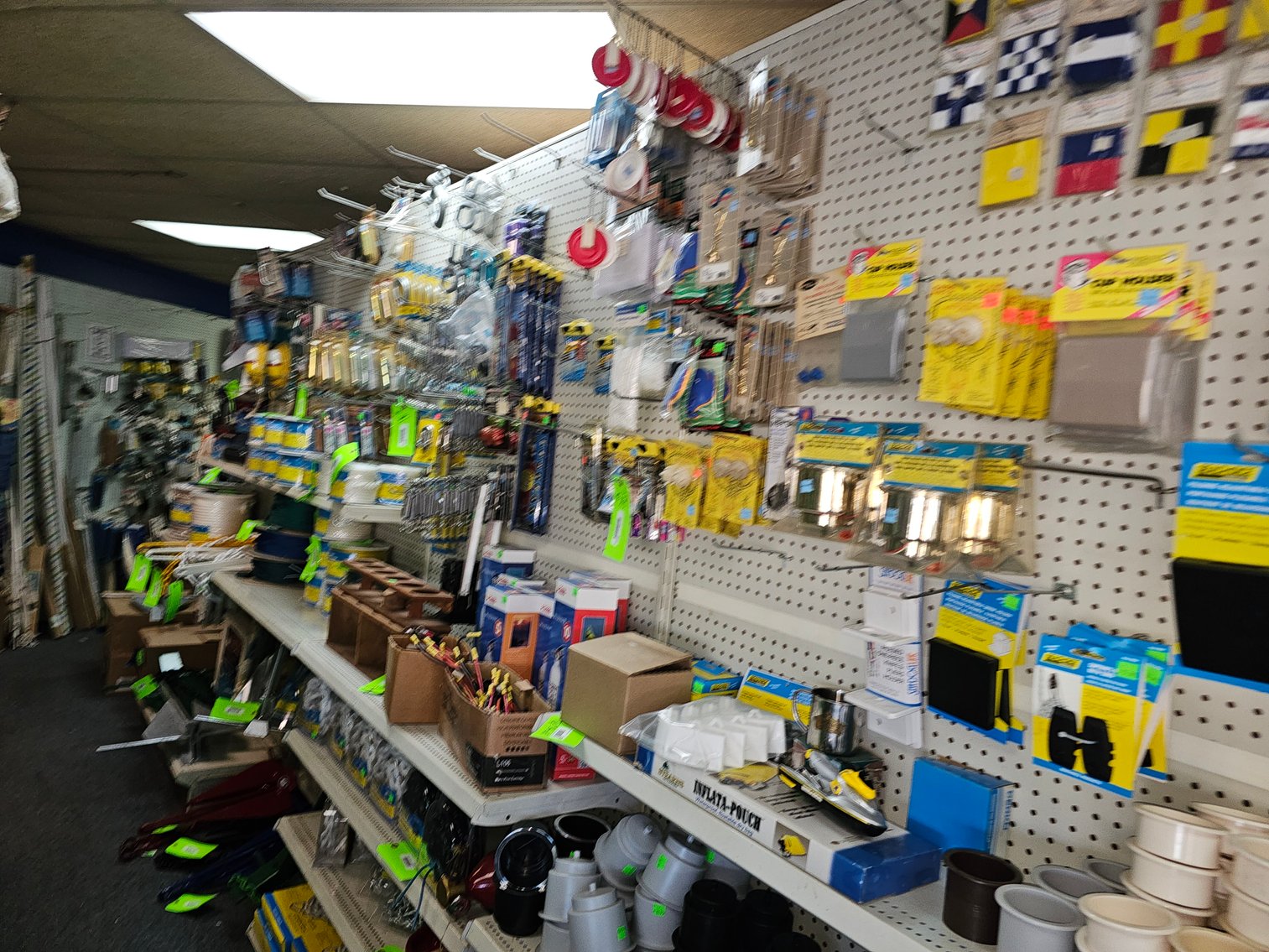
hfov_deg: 73.9
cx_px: 634
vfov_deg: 58.9
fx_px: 843
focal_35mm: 23
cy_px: 476
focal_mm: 6.3
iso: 100
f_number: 1.7
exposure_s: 1/24
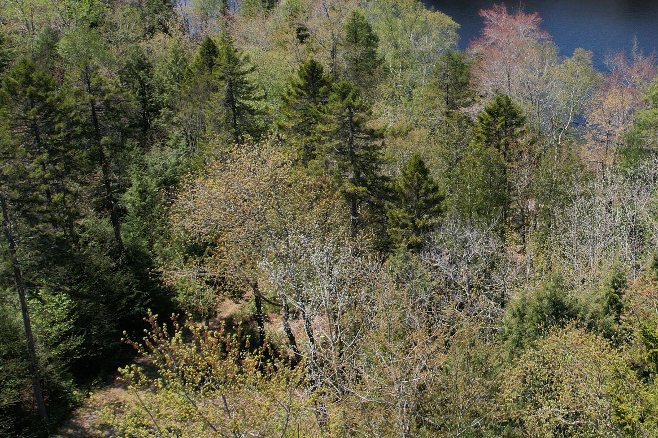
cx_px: 492
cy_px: 104
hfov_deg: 42.3
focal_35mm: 45
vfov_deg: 29.3
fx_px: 822
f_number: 2.8
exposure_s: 1/1500
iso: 110
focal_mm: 8.38
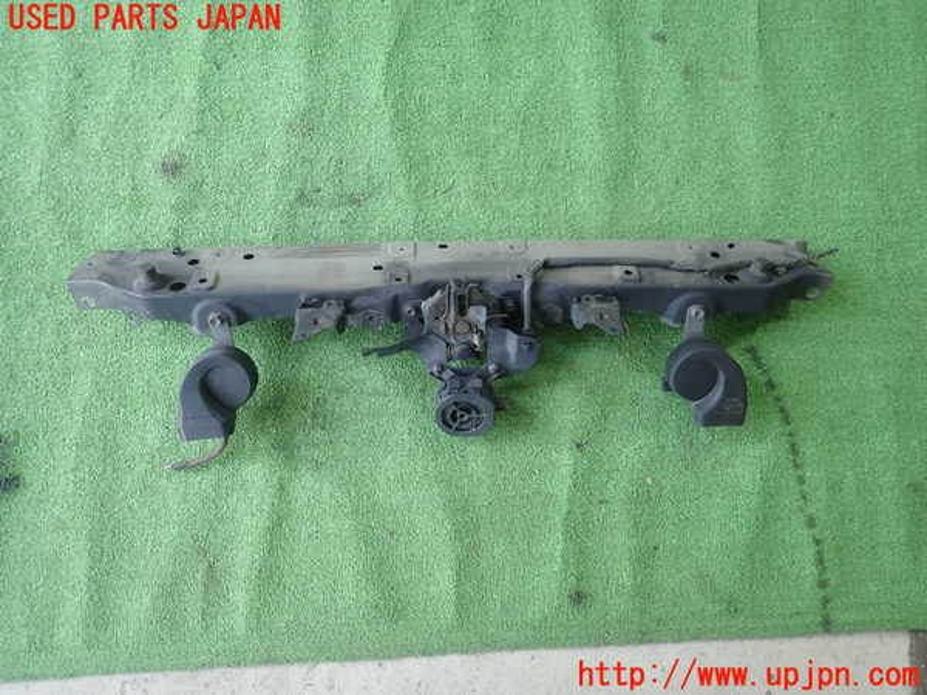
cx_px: 464
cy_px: 348
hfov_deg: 69.4
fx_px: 669
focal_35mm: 25
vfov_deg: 54.9
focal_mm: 4.5
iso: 160
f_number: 2
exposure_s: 1/60
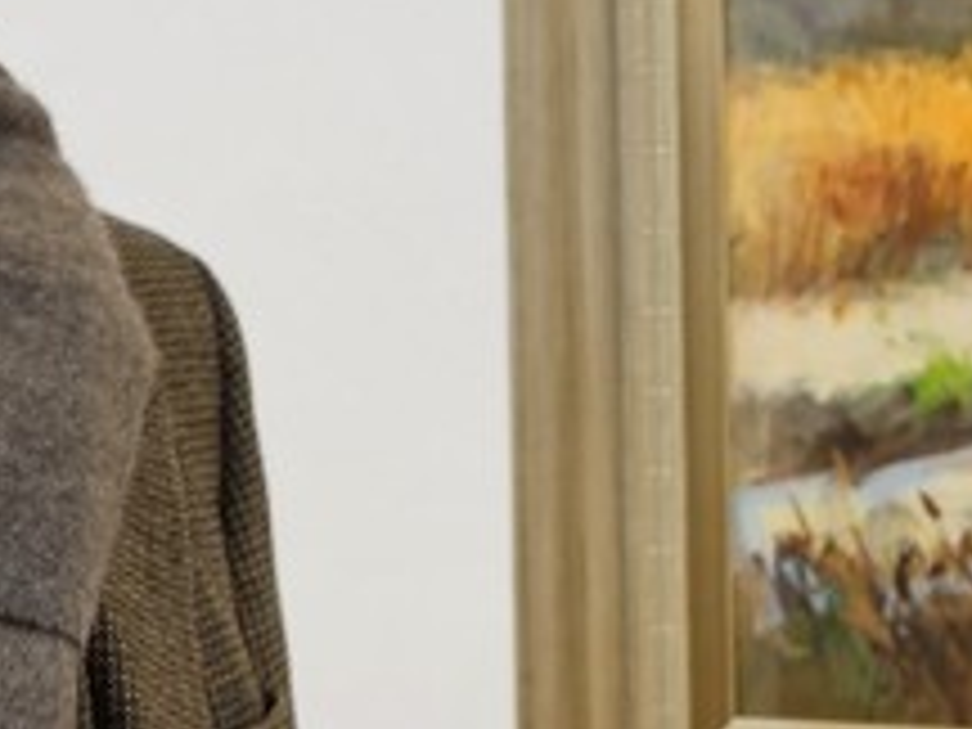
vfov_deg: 14.3
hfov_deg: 18.4
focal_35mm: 102
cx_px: 1125
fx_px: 2864
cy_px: -18
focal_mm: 5.4
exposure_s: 1/120
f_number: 1.8
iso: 125
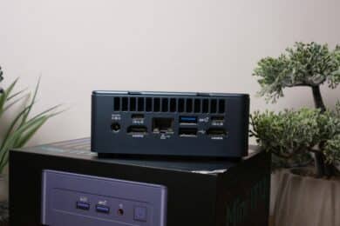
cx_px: 170
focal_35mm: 44
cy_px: 113
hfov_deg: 44.5
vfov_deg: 30.5
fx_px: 416
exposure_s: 1/42
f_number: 8
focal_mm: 29.2
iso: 320
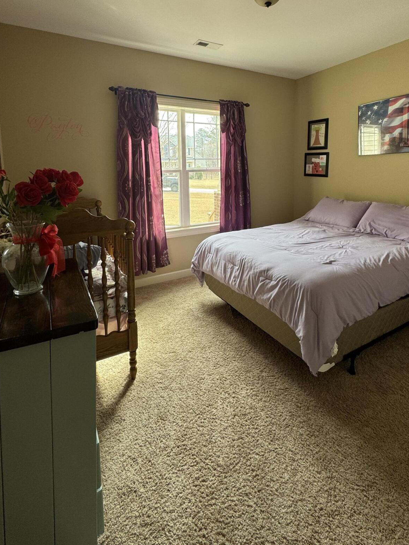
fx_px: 284
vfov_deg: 85.7
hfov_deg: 71.6
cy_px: 198
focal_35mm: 18
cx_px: 209
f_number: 2.2
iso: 64
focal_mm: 2.22
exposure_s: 1/99
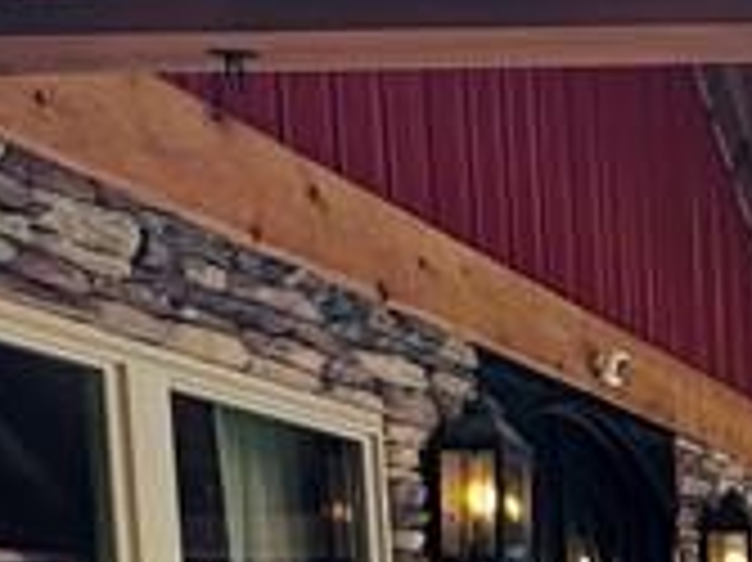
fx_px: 1867
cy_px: 881
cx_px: 1283
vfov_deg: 15.6
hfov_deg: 18.6
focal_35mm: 86
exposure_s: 1/384
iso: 40
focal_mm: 2.22
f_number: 2.2
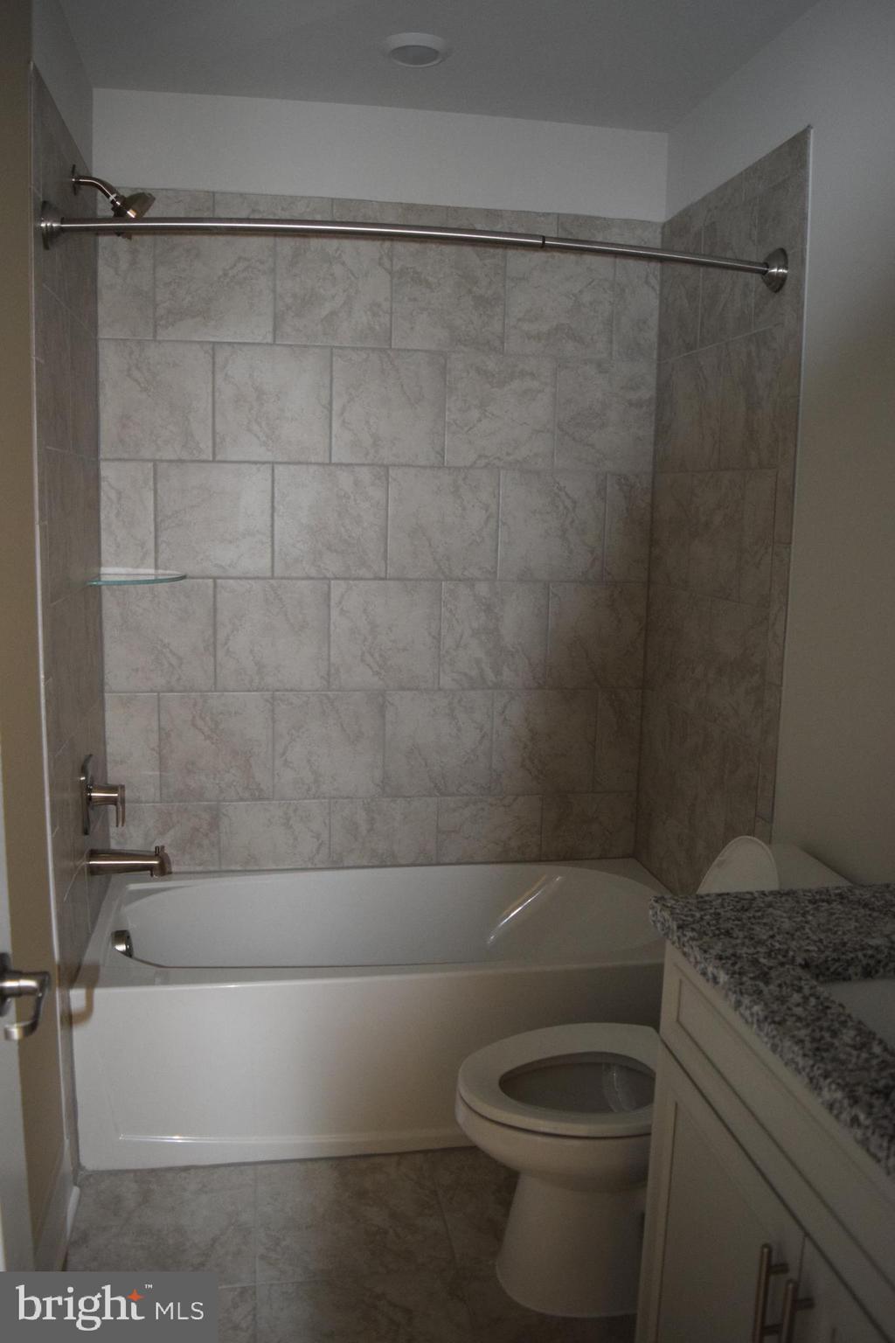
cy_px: 672
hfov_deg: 47.9
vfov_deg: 67.4
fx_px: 1007
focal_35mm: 27
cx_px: 448
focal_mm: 18
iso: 2200
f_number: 3.5
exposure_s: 1/60
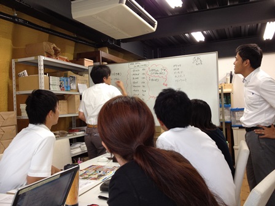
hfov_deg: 52.6
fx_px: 278
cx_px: 138
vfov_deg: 40.7
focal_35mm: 35
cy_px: 103
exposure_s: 1/24
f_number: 2.4
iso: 64
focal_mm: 4.28
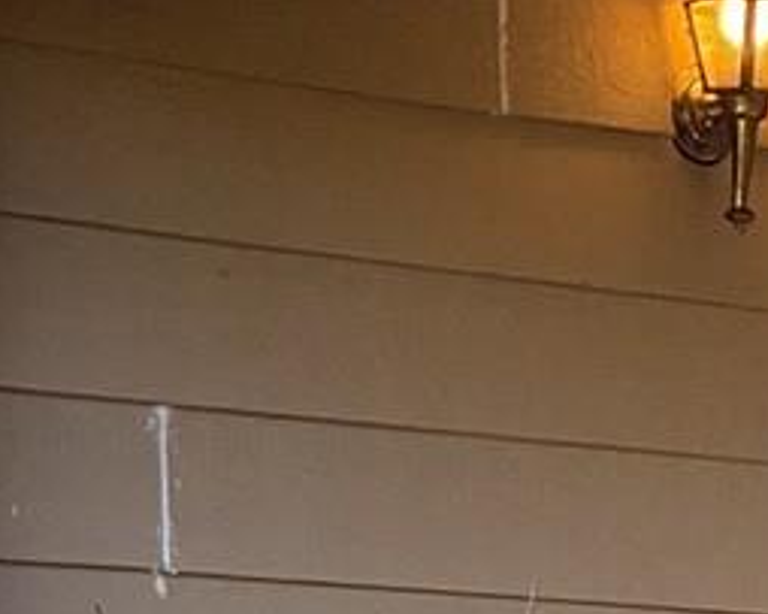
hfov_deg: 8.5
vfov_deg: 6.6
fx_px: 5180
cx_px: 568
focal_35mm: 228
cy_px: 1155
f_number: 1.8
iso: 16
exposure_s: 1/131
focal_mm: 3
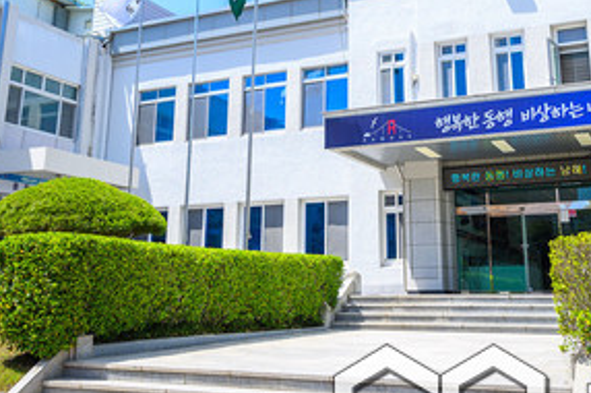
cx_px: 343
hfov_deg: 46.3
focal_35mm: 42
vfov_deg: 31.2
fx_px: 689
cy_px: 91
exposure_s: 1/400
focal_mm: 20
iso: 100
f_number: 5.6
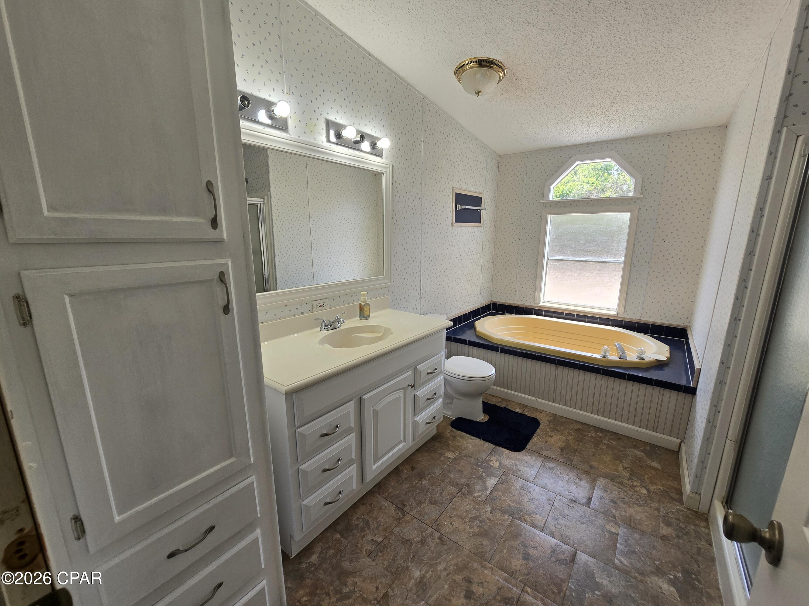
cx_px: 404
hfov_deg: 106.2
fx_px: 304
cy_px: 303
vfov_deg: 89.9
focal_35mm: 13
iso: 50
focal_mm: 2.2
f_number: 2.2
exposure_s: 1/225
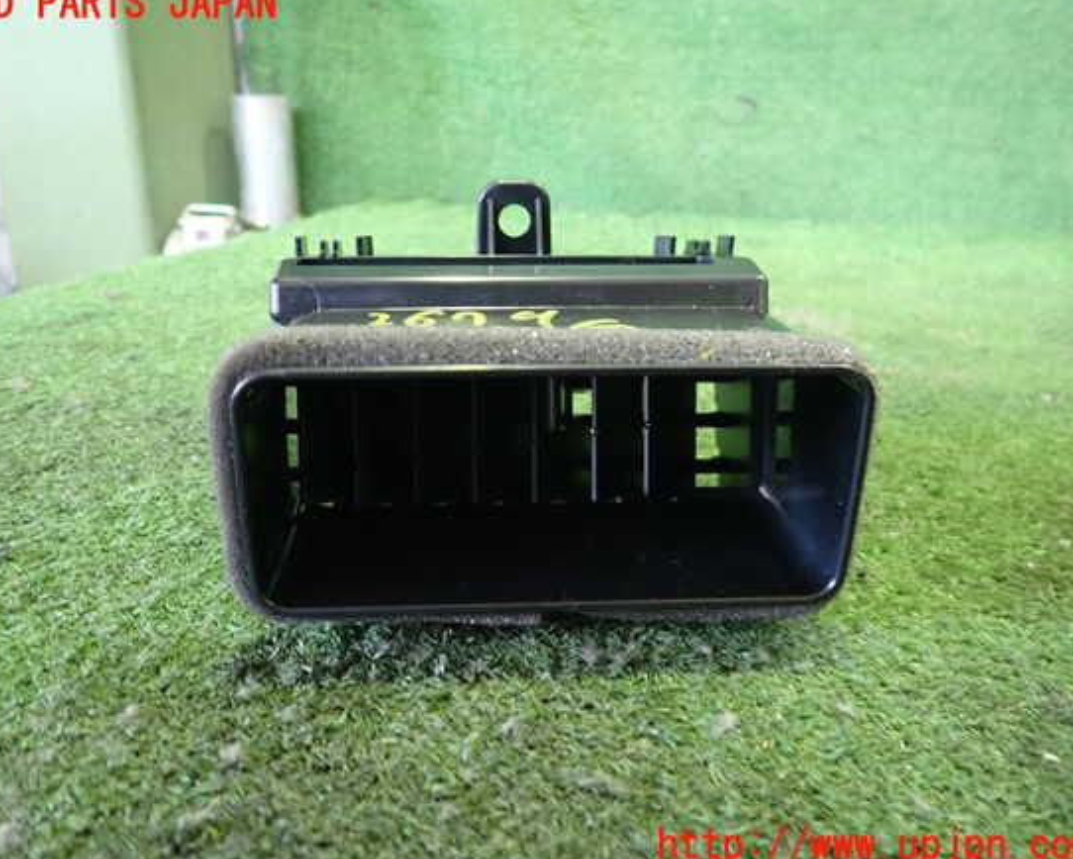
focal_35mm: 27
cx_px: 511
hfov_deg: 64.0
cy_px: 426
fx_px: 858
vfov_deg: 53.2
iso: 800
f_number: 2
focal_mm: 4.5
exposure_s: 1/25
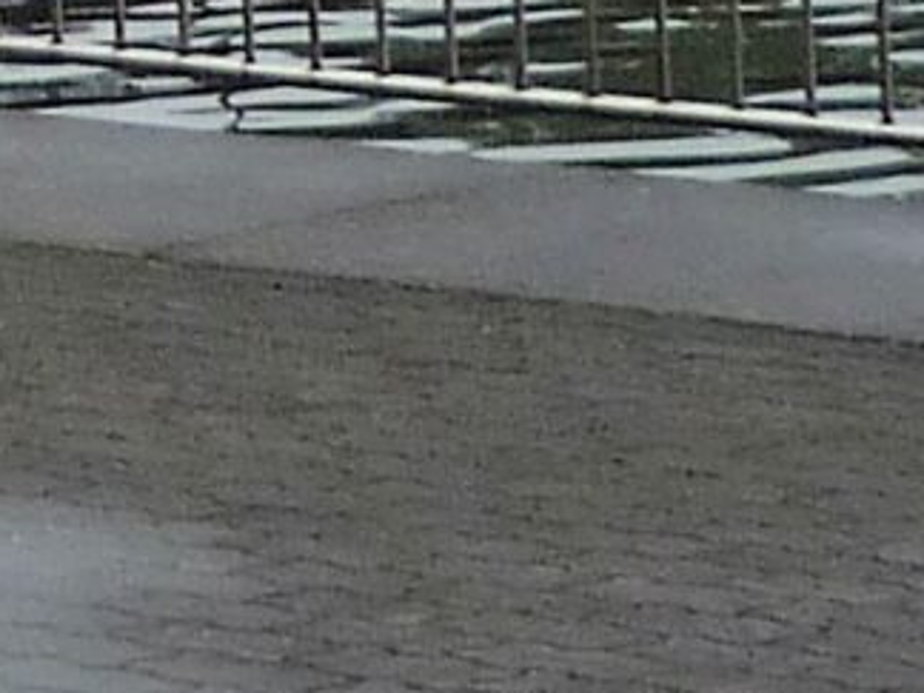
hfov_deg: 7.2
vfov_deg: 5.3
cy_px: -1661
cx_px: -1107
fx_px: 6967
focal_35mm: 261
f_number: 2.8
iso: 100
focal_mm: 5.5
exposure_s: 1/640
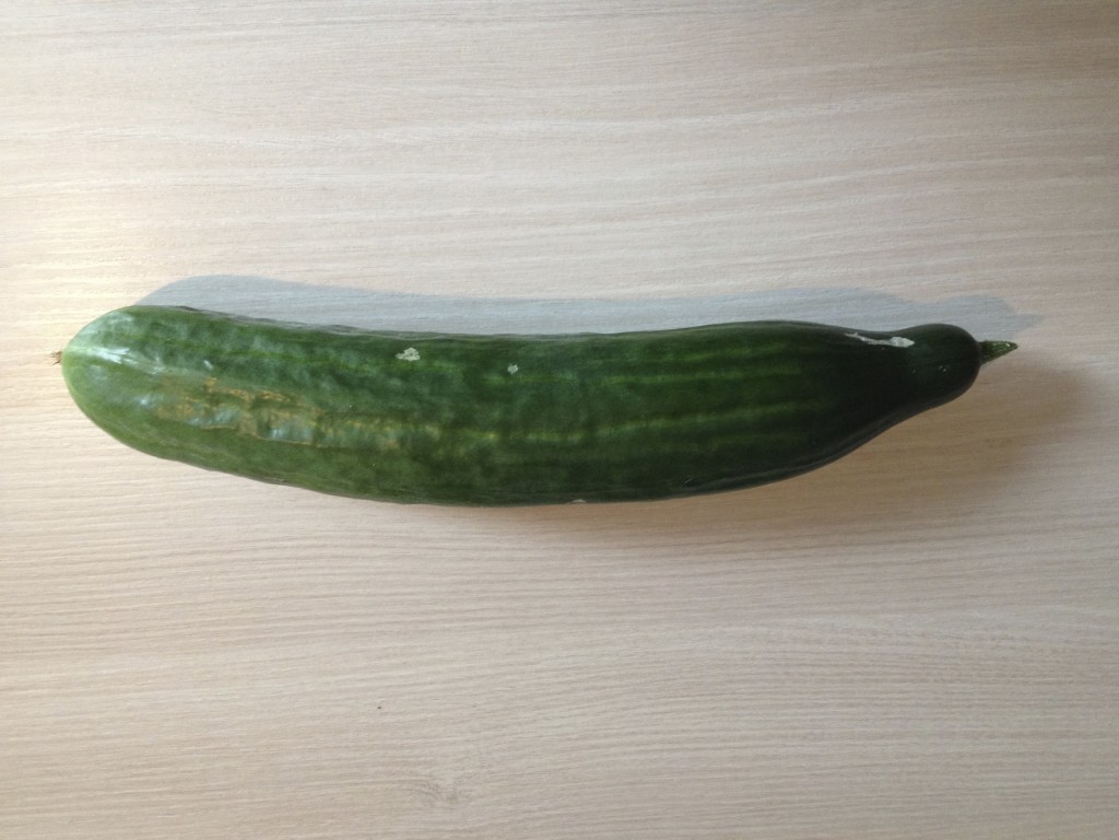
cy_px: 420
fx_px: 1131
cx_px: 560
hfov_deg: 52.6
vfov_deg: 40.7
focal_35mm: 35
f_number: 2.4
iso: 160
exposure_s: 1/20
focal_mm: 4.28
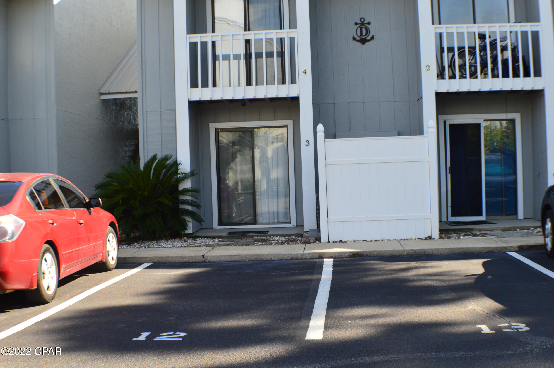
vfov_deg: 19.7
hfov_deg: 29.3
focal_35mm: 69
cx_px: 277
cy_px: 184
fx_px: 1061
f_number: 9
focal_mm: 46
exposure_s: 1/160
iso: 400
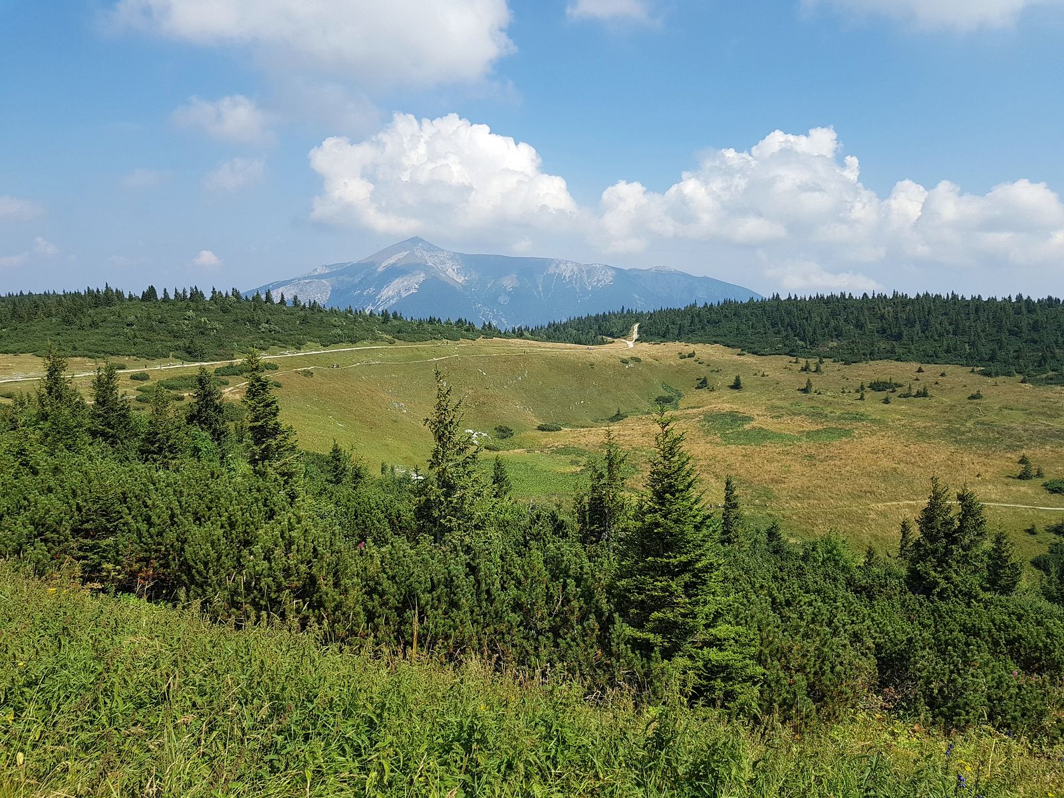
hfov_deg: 67.3
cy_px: 399
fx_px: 799
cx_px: 532
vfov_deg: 53.1
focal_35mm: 26
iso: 50
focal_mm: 4.2
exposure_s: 1/2560
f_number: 1.7
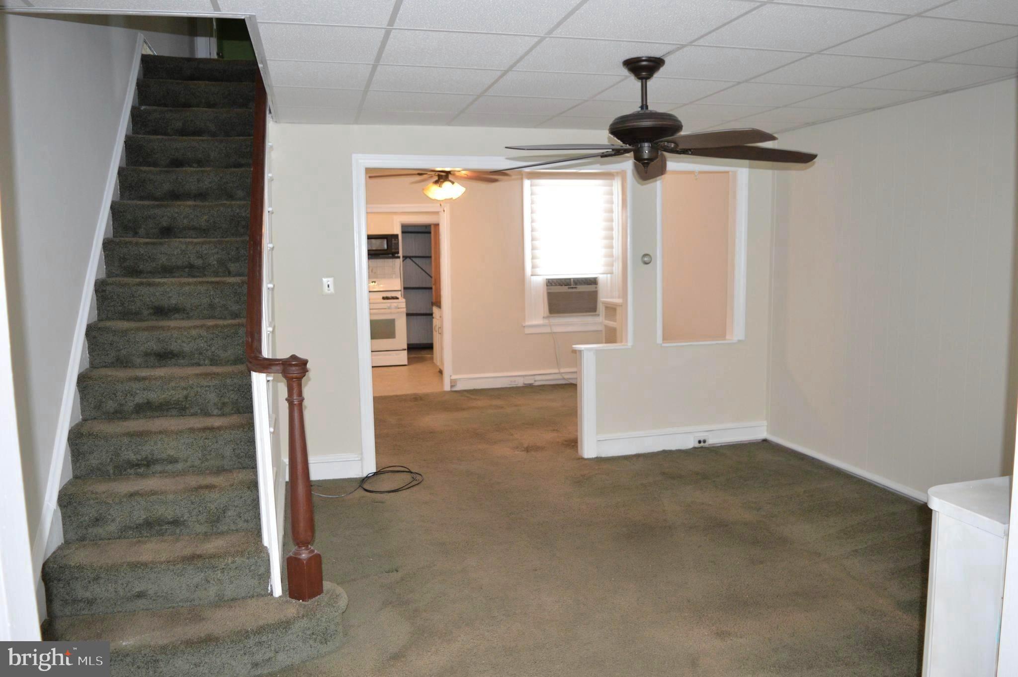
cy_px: 338
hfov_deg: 67.4
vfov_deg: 47.8
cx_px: 509
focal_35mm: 27
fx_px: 763
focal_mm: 18
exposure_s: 1/60
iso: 720
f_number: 3.5
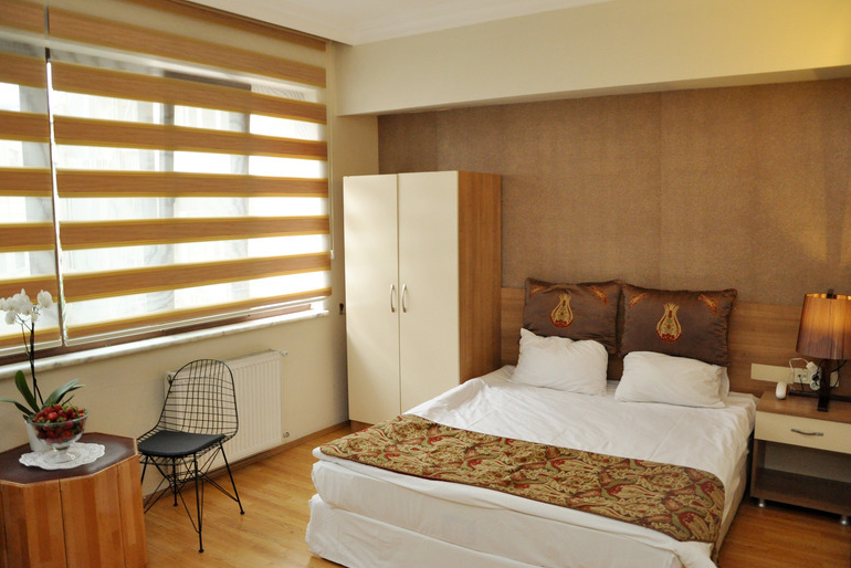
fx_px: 662
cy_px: 279
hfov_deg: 65.5
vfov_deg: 46.4
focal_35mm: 28
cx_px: 431
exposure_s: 1/125
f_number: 3.5
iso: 1250
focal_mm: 18
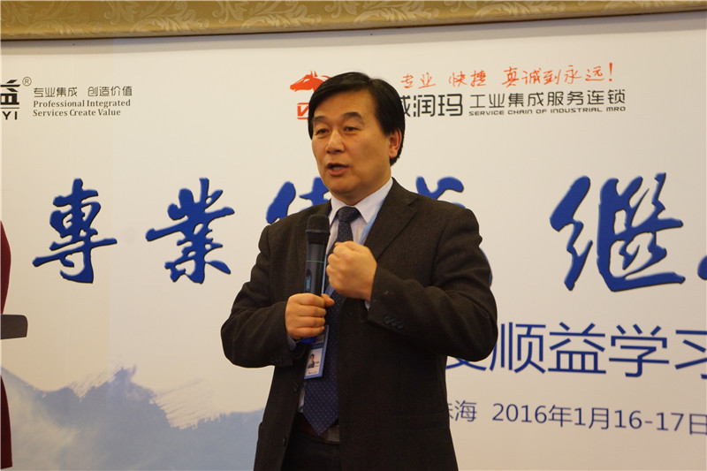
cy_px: 236
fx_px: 1414
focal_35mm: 72
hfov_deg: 28.1
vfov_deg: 18.9
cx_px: 354
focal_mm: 48
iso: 1600
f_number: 5
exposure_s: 1/40
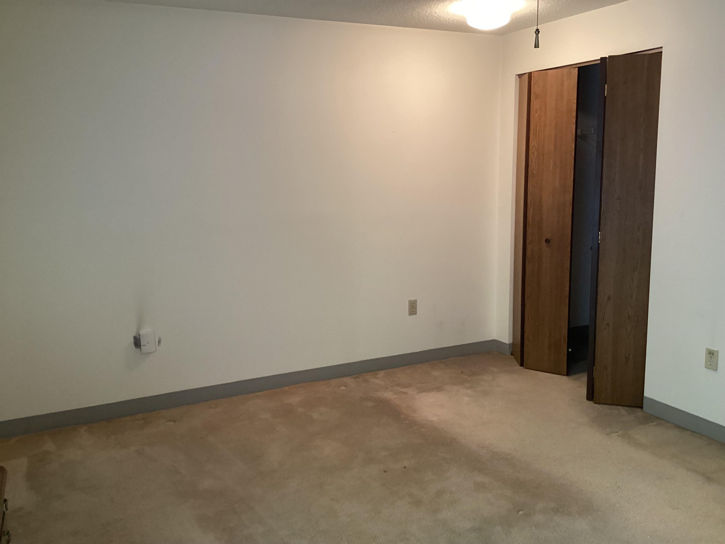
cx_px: 362
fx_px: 649
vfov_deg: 45.4
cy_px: 272
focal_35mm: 31
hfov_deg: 58.4
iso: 400
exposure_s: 1/30
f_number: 2.4
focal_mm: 3.3
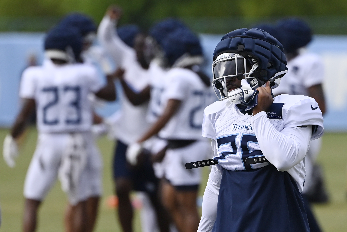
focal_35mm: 400
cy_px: 116
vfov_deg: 3.4
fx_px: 3855
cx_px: 174
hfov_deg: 5.2
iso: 1600
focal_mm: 400
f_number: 5.6
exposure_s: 1/6400
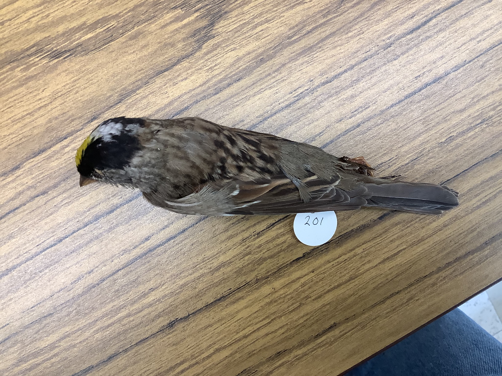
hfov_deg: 58.4
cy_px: 188
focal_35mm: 31
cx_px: 251
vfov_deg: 45.4
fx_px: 450
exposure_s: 1/60
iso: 160
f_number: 2.4
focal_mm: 3.3
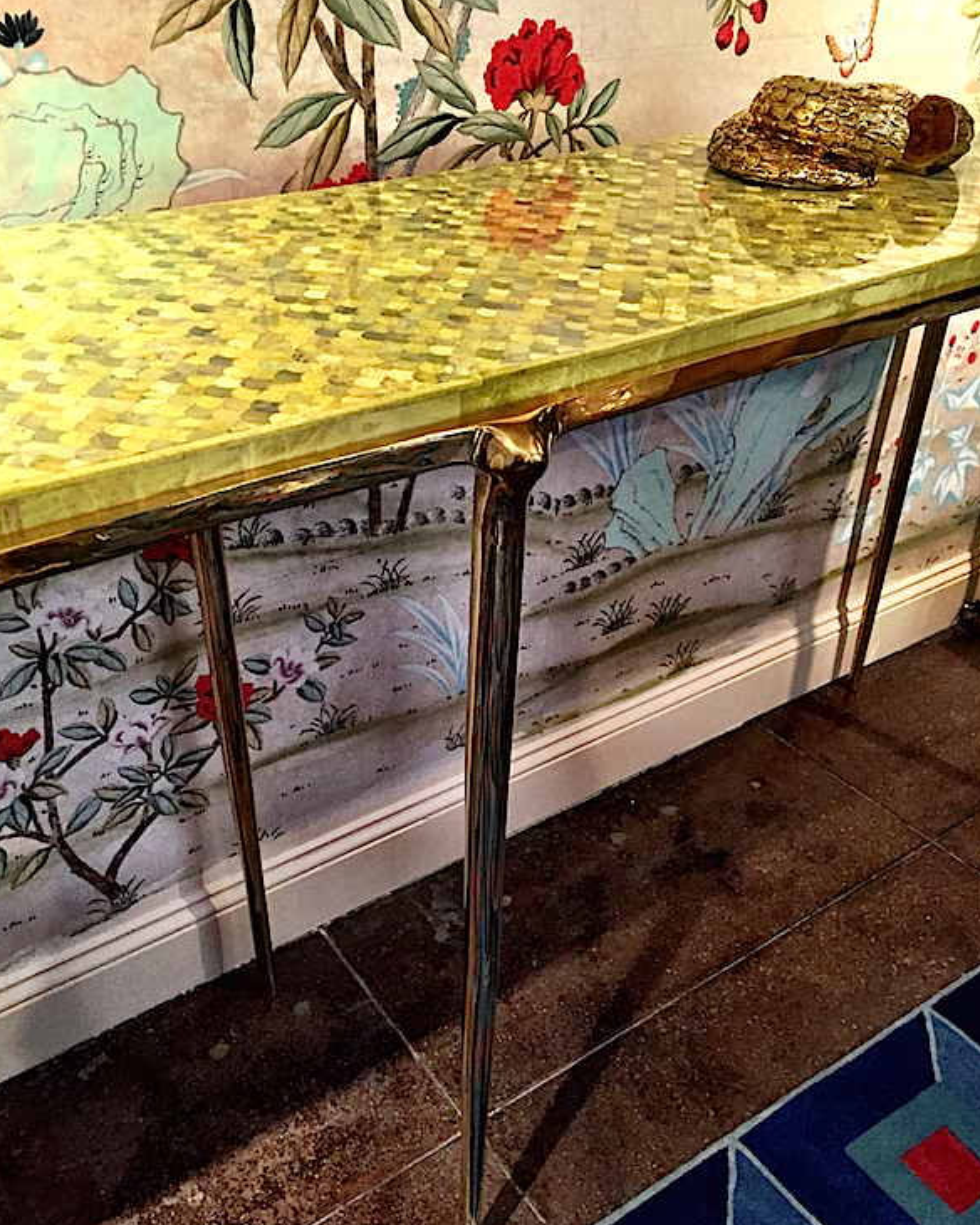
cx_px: 485
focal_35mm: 31
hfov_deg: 47.1
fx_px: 1124
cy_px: 666
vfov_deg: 57.1
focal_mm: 4.15
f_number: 2.2
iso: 200
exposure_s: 1/30
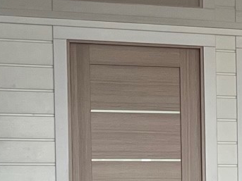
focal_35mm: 153
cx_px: 454
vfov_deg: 9.5
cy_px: 229
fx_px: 1069
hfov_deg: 11.8
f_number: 1.6
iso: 125
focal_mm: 5.1
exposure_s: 1/121
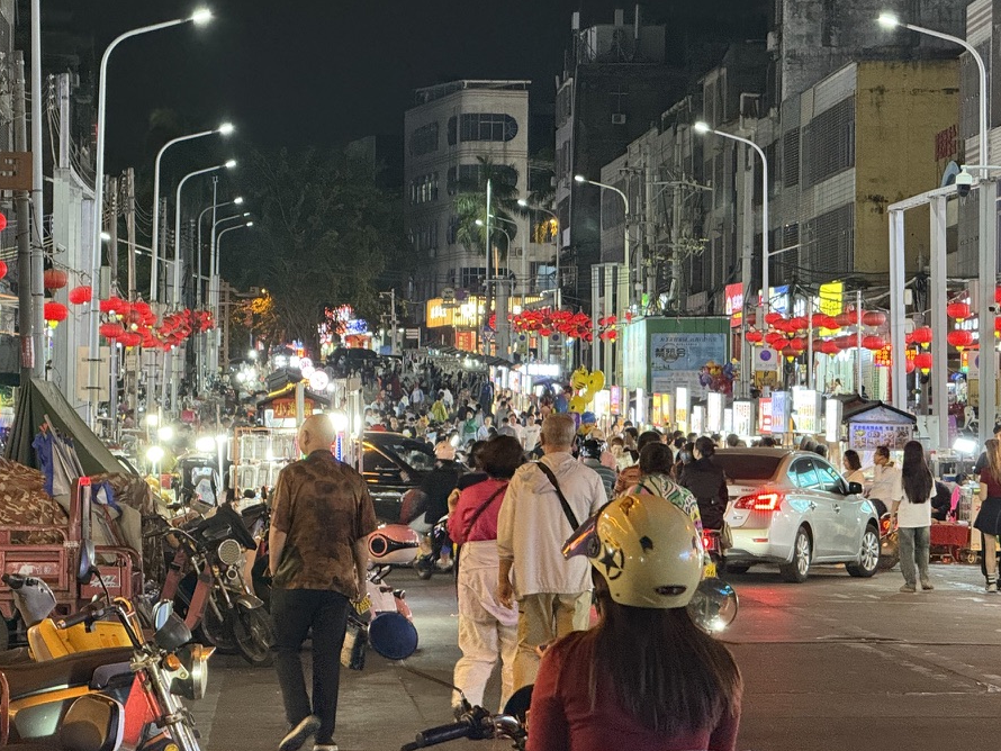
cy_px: 358
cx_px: 487
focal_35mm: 138
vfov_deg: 10.8
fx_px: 3992
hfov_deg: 14.3
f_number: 2.8
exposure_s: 1/33
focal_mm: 15.66
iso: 500
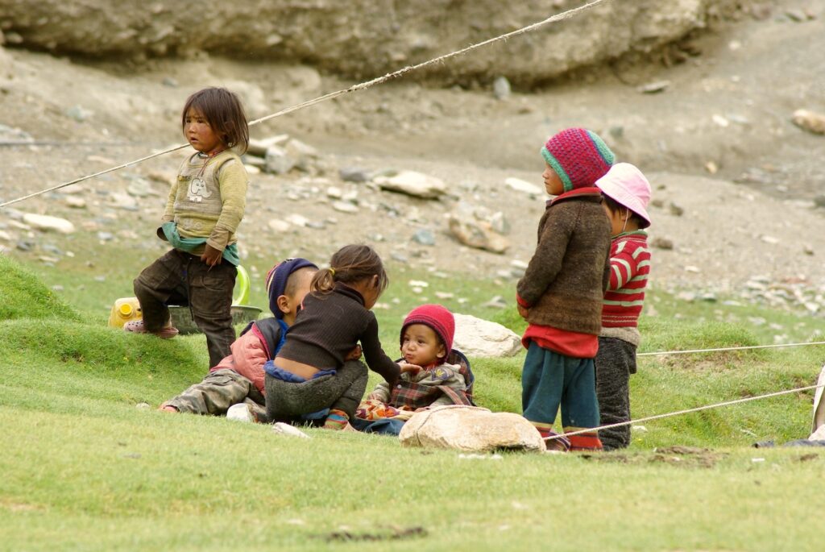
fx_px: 7570
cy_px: 276
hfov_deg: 6.2
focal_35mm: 330
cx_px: 412
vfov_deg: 4.2
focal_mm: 220
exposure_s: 1/180
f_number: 9.5
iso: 400
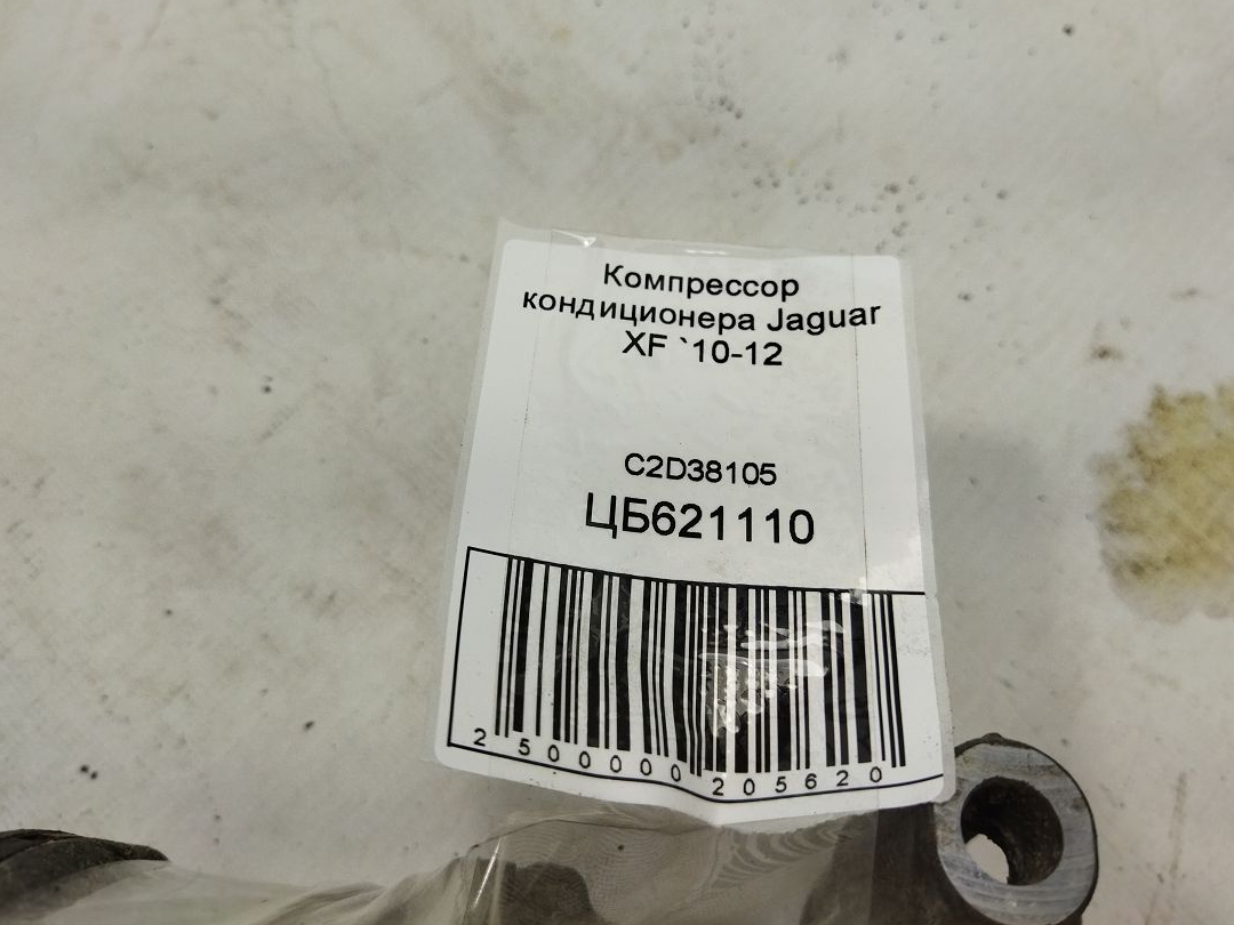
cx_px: 625
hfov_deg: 60.0
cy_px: 417
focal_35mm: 30
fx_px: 1069
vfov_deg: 46.7
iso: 100
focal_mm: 4.71
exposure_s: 1/400
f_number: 1.79
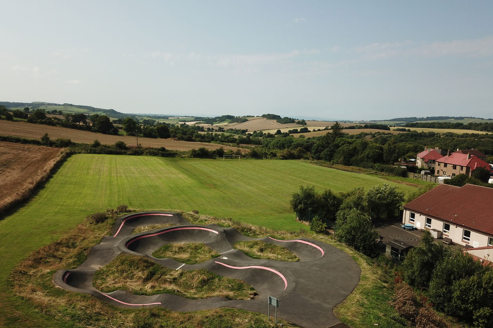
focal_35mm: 28
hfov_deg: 65.5
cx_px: 252
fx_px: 383
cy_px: 186
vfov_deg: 46.3
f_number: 2.2
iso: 100
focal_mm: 4.73
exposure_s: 1/1802
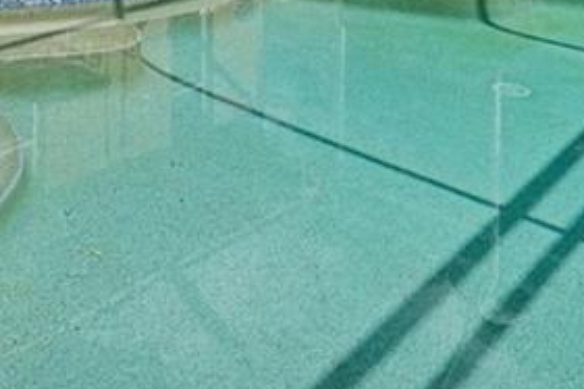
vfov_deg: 18.4
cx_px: 0
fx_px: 1005
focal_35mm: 62
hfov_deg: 30.2
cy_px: -255
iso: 400
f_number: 8
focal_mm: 17
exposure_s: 1/1000
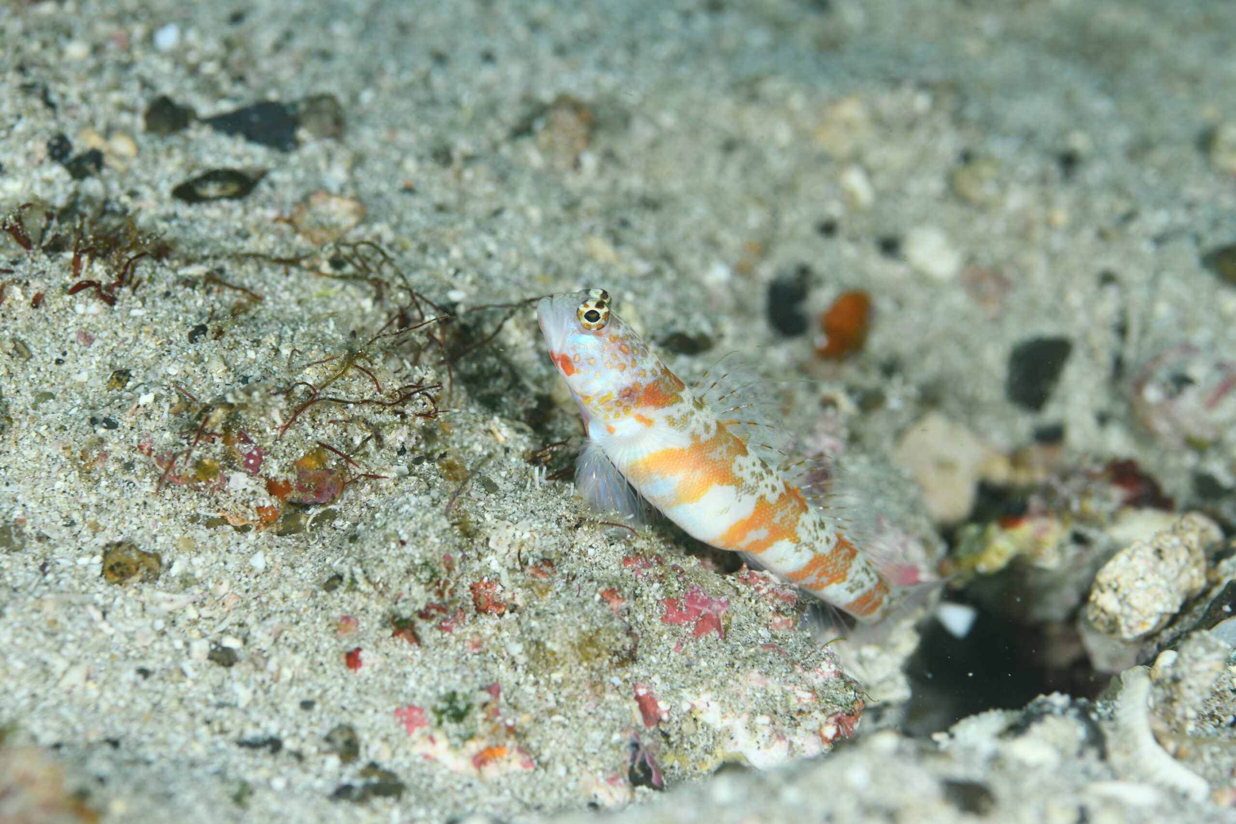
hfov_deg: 19.5
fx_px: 3605
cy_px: 412
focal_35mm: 105
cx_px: 618
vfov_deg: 13.0
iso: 100
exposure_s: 1/250
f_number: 9
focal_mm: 105
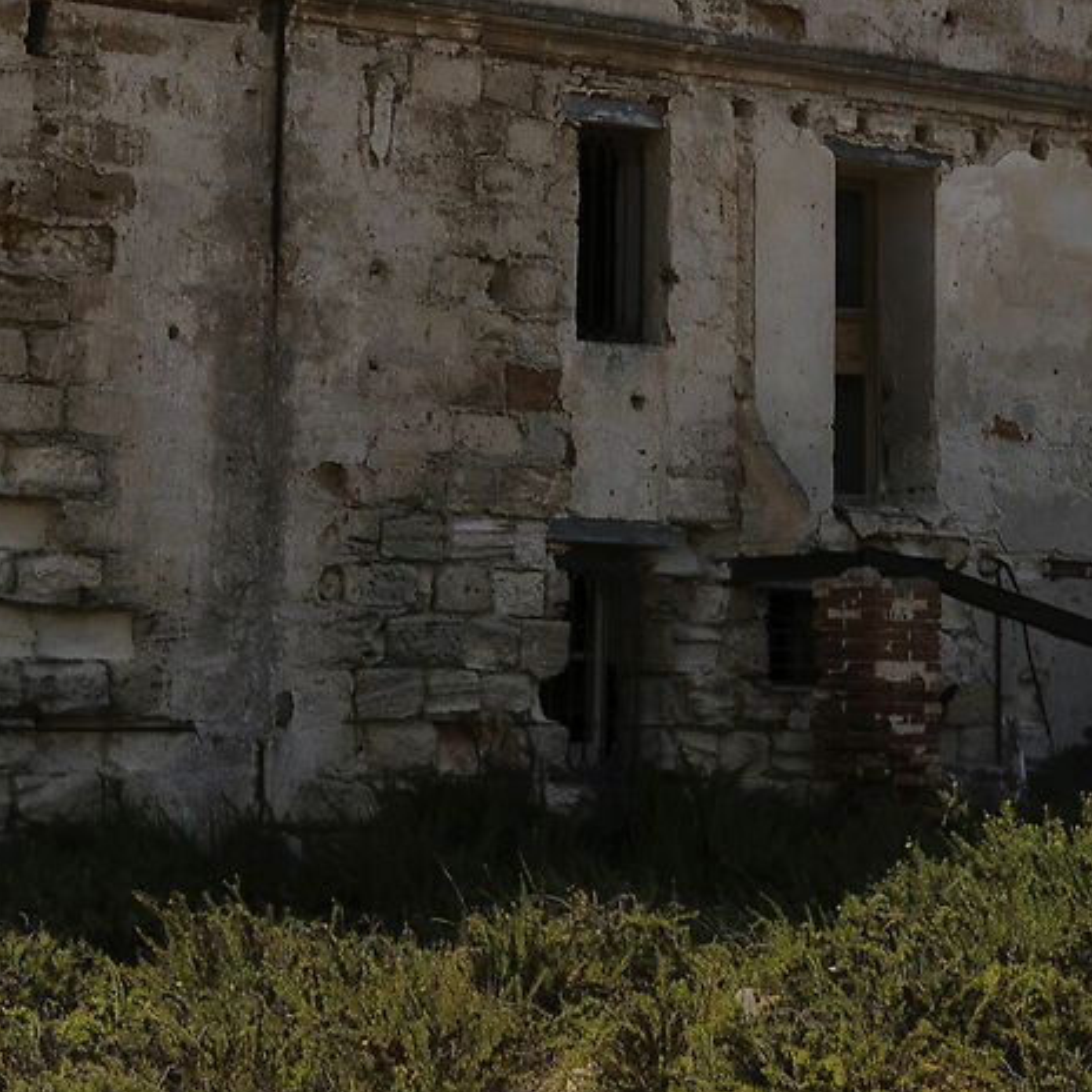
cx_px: 772
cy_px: -169
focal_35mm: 123
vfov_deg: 13.8
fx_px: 4390
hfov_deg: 14.1
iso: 160
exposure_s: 1/100
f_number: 14
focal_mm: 28
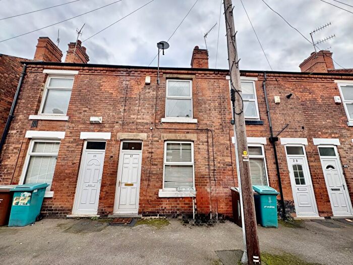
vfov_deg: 85.7
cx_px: 176
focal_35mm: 14
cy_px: 132
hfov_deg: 102.1
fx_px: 143
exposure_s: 1/212
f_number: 2.2
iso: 40
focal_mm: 2.22
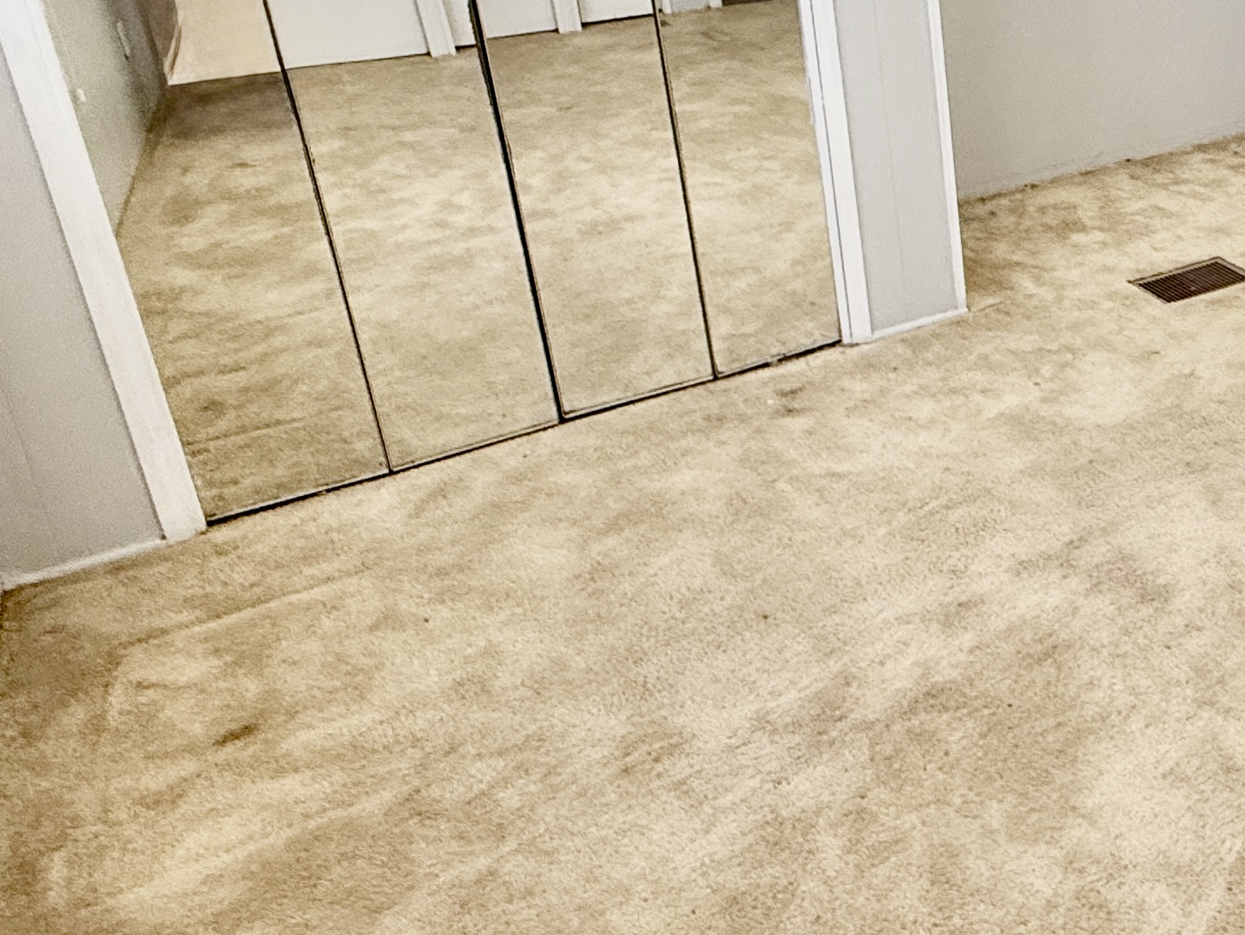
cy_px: 192
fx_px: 1403
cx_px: 1247
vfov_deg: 35.7
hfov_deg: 41.6
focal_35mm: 39
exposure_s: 1/120
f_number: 2.2
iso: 200
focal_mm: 2.22
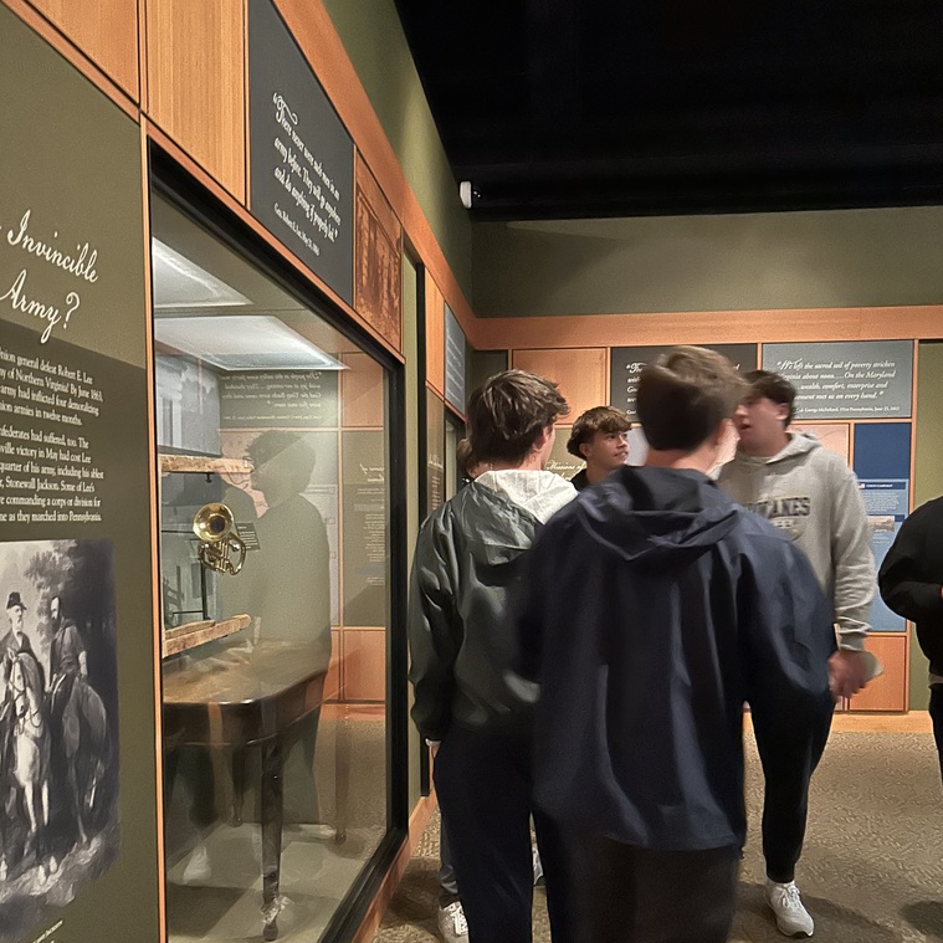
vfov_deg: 52.2
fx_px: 955
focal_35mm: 31
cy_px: 569
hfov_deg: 52.5
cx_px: 467
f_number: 1.5
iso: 1000
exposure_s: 1/17
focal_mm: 5.7
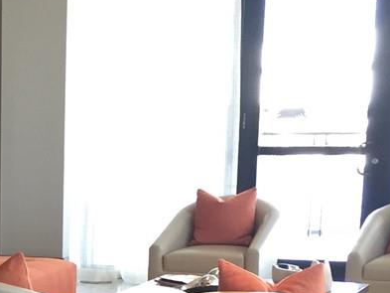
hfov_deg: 15.8
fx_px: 1330
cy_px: 423
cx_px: -124
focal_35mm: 118
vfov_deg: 12.1
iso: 64
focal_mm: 4.15
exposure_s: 1/30
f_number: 2.2
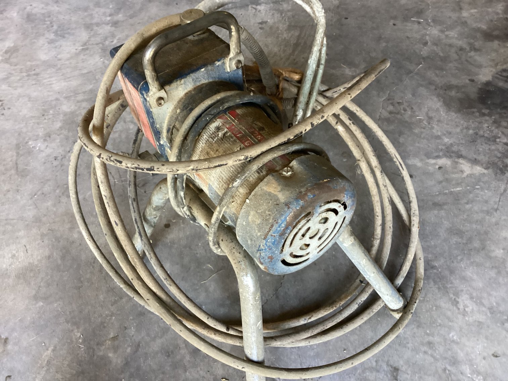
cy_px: 190
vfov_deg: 45.4
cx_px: 254
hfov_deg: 58.3
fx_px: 455
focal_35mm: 31
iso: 320
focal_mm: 3.3
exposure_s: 1/50
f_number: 2.4
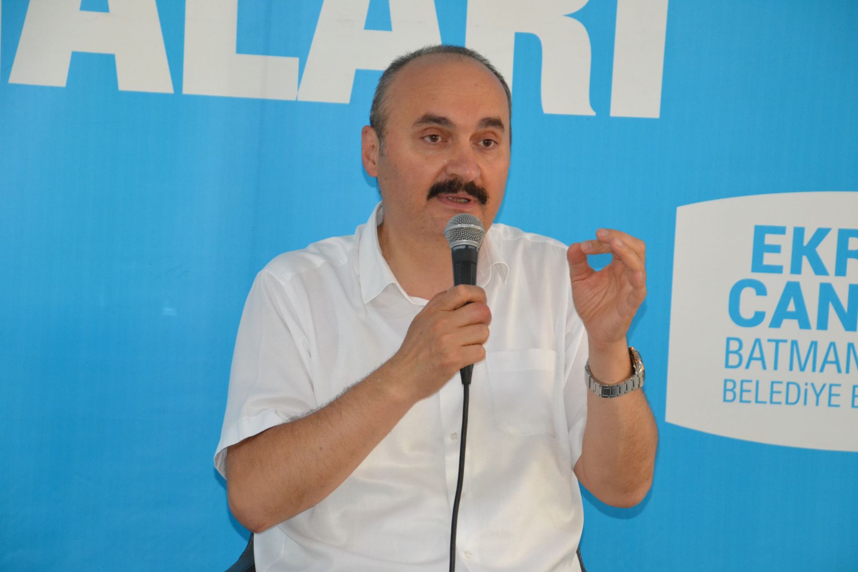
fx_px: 3217
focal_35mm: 135
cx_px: 429
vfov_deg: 10.2
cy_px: 286
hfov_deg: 15.2
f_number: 5.6
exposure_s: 1/60
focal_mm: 90
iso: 2500
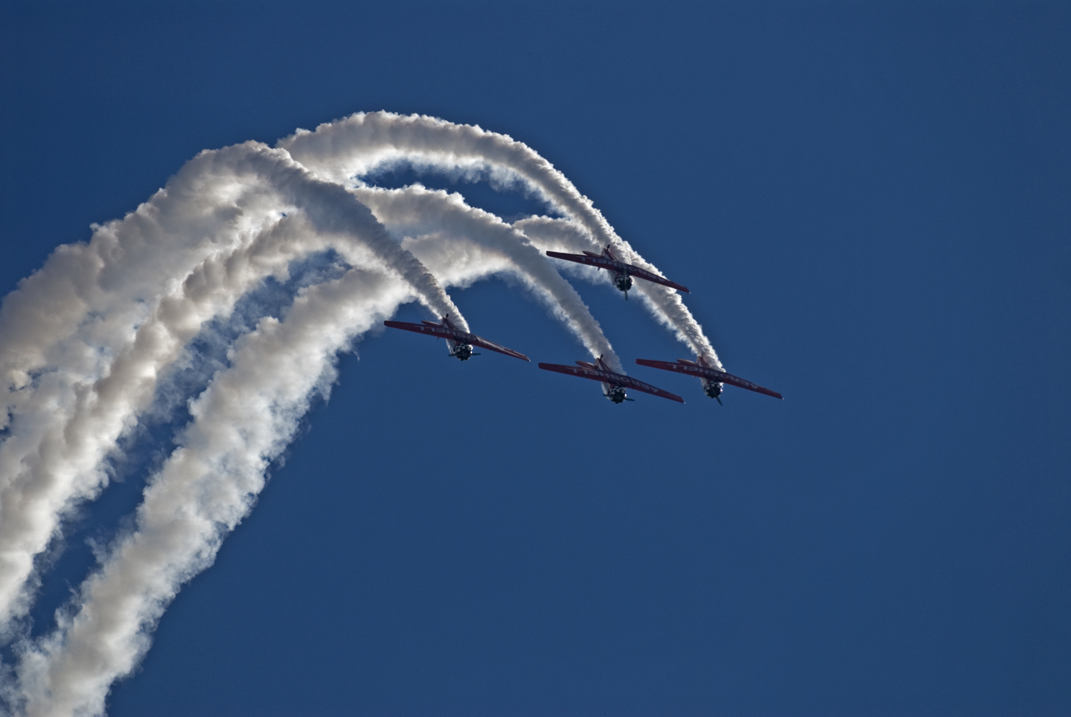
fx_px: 8936
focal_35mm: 300
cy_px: 358
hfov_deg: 6.9
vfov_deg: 4.6
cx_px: 536
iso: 100
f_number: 4
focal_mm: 200
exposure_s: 1/3200
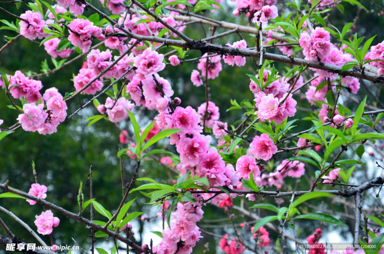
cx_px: 192
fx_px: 1277
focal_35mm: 120
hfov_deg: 17.1
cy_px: 127
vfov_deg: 11.4
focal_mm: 80
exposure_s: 1/50
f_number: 8
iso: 800
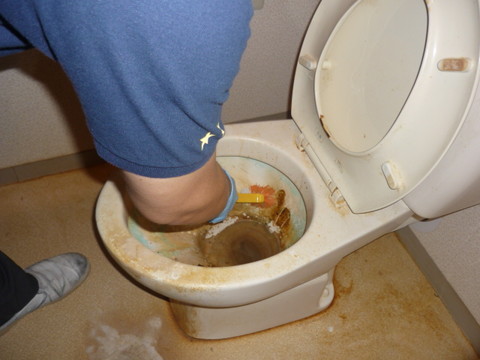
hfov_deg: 55.4
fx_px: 458
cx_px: 240
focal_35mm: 33
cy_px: 180
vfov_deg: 42.9
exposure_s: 1/30
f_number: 2.8
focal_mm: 5.5
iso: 100
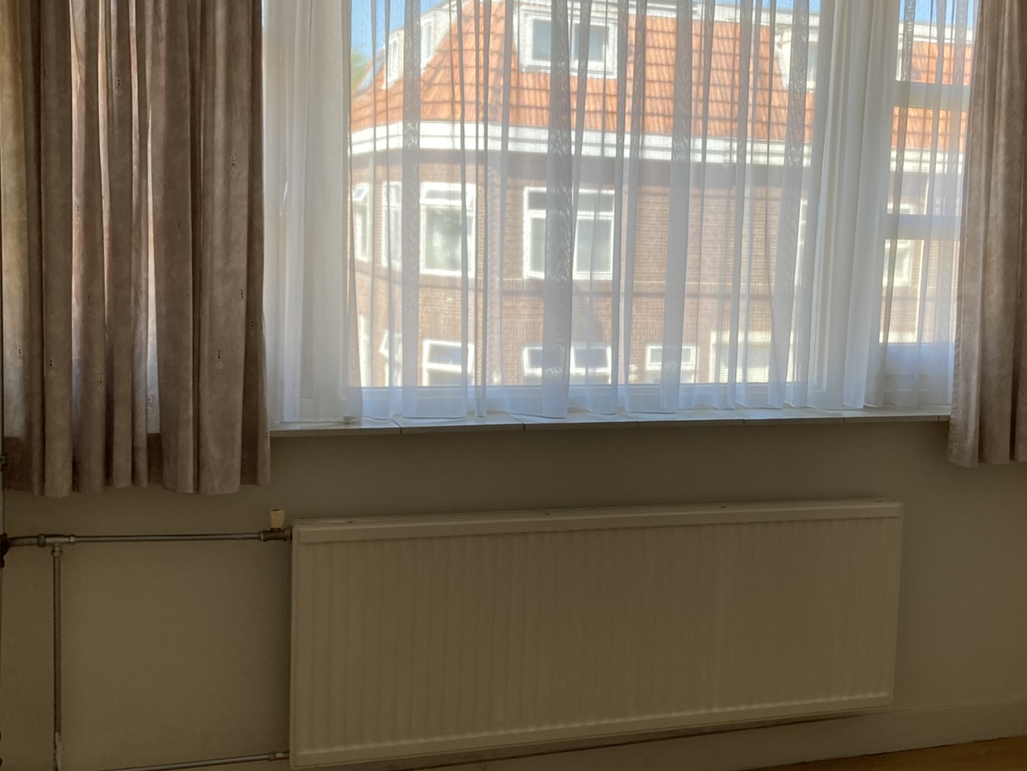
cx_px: 687
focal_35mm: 45
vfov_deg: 32.2
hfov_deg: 41.5
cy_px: 399
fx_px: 1335
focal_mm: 3.99
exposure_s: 1/121
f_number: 1.8
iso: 25
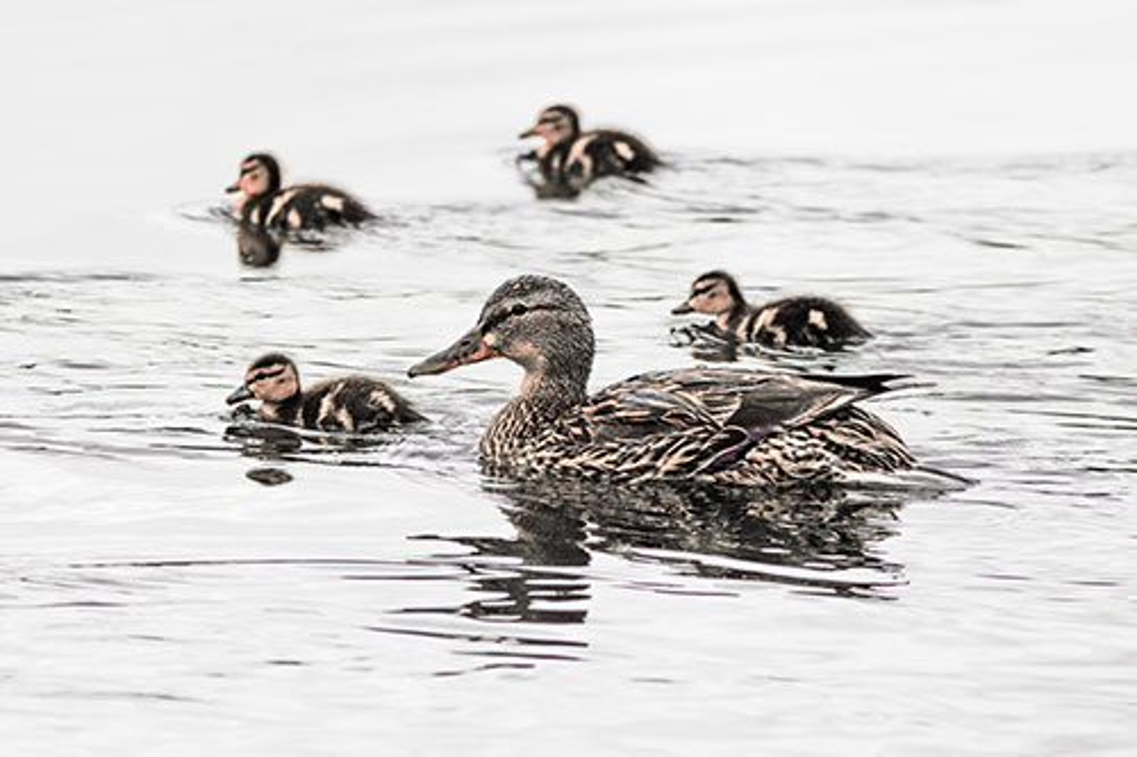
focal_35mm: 600
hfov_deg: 3.4
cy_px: 378
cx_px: 568
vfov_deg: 2.3
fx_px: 18943
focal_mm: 600
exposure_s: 1/640
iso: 720
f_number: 11
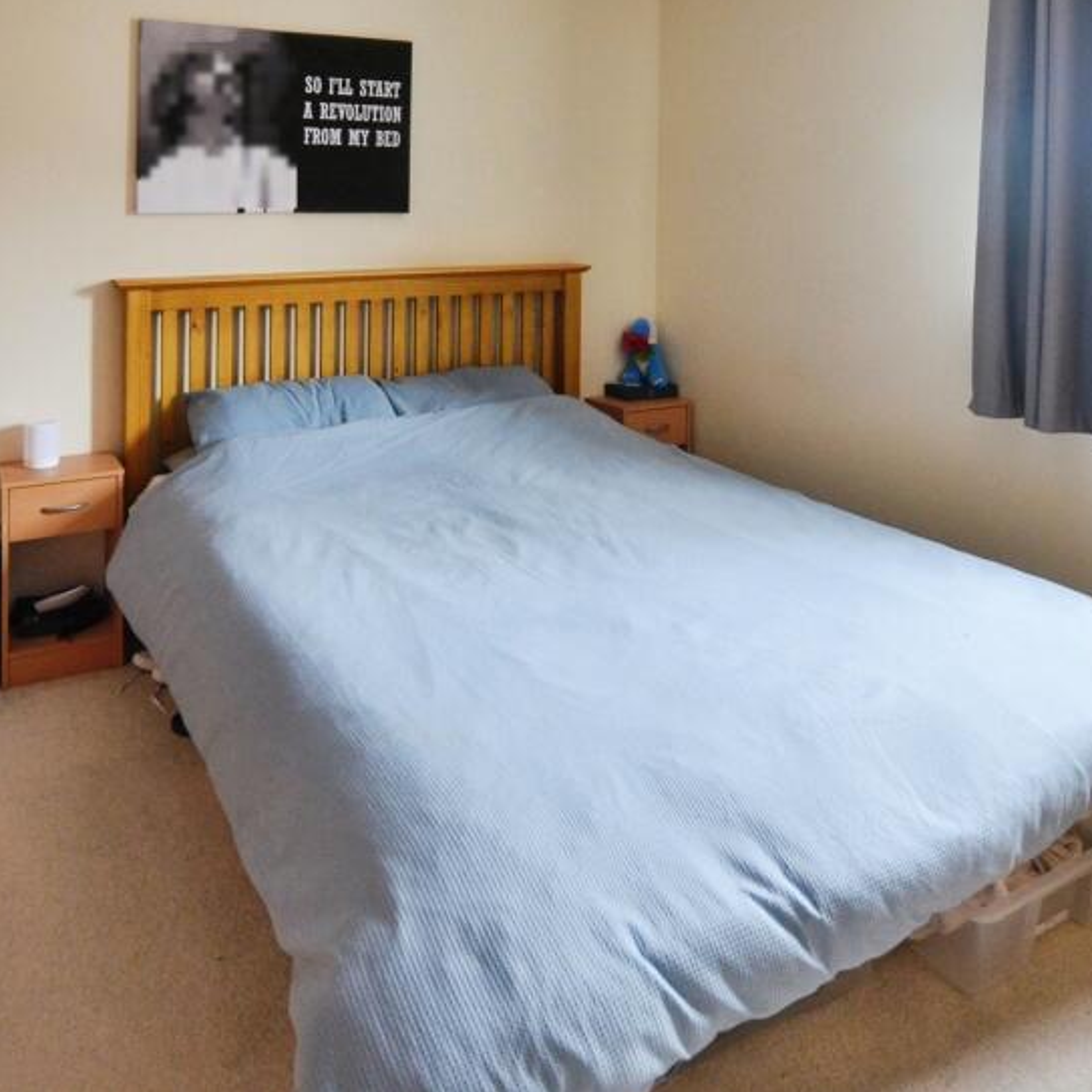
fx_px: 857
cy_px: 415
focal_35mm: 24
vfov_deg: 64.2
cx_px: 463
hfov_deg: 64.7
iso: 800
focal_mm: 10
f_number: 4
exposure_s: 1/60
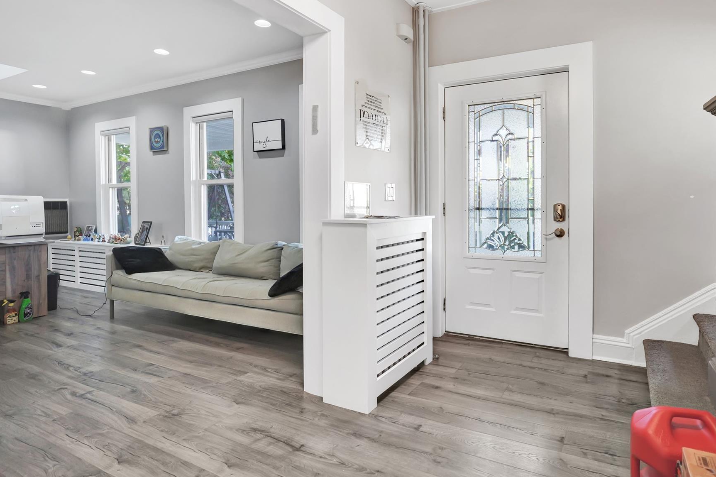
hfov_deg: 84.8
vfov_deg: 62.8
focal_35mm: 20
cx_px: 398
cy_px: 215
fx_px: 390
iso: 100
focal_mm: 11
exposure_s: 1/125
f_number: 1.8
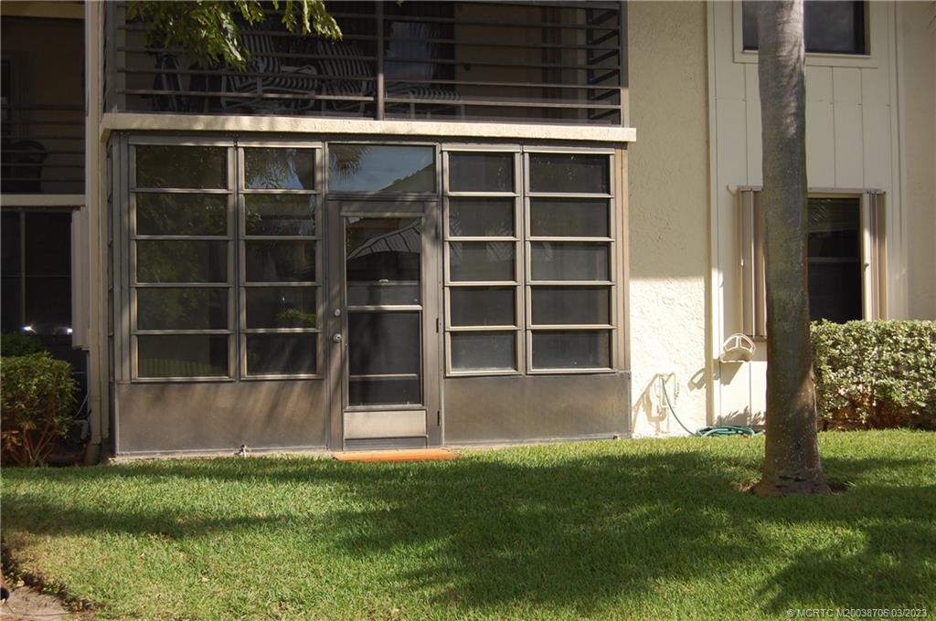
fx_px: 1480
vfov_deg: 23.7
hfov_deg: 35.1
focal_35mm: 57
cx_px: 468
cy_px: 310
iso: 200
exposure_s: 1/500
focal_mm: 38
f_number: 6.3
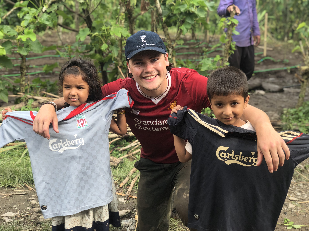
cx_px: 154
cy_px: 116
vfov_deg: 28.0
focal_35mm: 52
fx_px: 464
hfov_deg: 36.8
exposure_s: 1/302
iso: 16
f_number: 2.4
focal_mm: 6
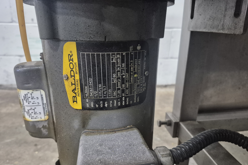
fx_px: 165
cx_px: 124
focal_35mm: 24
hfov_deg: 73.7
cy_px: 91
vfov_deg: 53.0
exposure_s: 1/120
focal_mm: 5.4
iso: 1000
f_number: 1.8
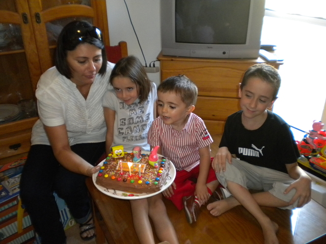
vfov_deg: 40.7
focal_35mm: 35
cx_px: 163
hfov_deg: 52.6
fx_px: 330
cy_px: 122
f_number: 3.1
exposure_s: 1/30
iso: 400
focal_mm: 6.3
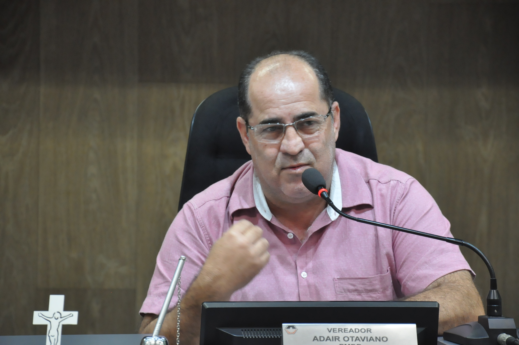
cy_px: 172
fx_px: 2268
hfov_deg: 13.1
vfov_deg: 8.7
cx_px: 260
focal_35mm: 158
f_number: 5.6
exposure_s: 1/60
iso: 2000
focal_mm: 105
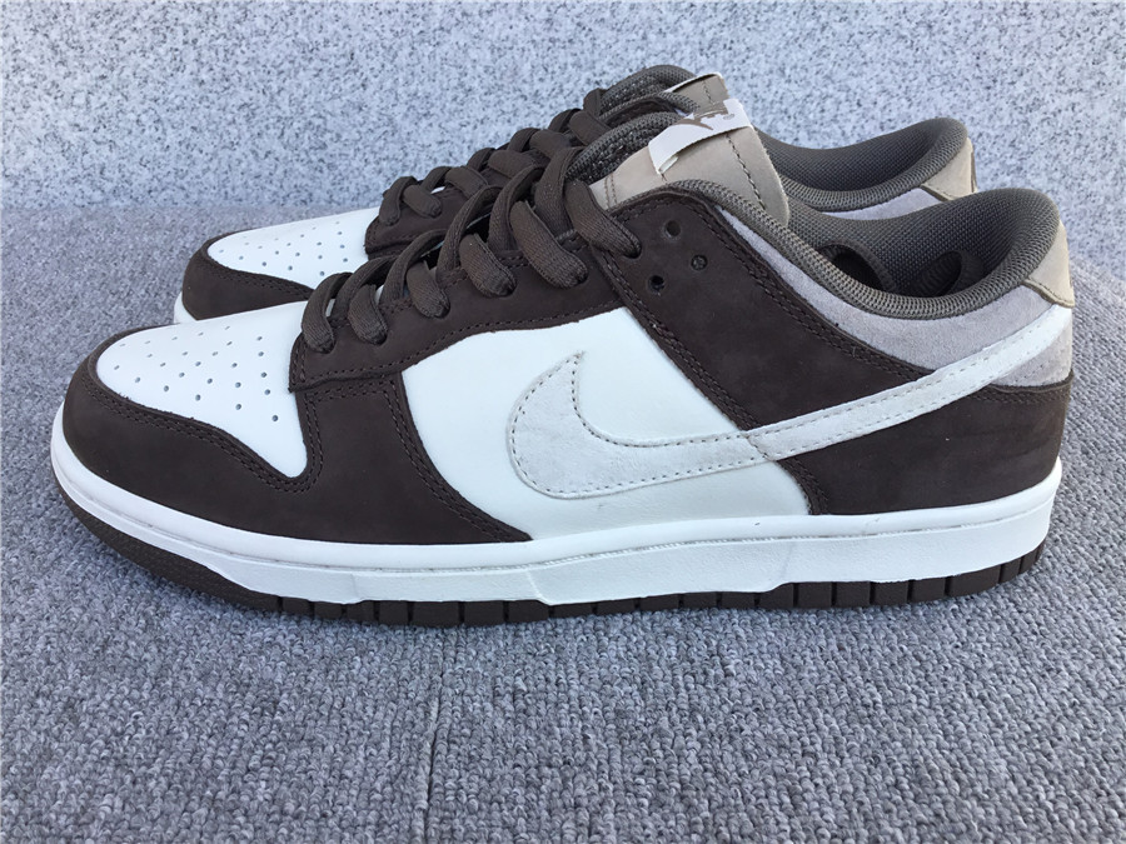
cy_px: 422
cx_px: 563
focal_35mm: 31
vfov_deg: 45.4
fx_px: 1008
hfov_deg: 58.4
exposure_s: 1/388
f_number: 2.4
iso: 25
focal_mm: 3.3
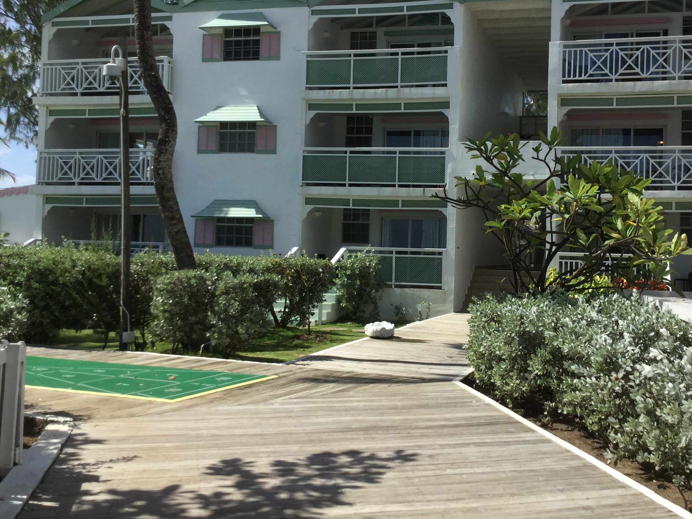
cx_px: 435
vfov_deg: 35.0
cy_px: 207
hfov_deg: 45.4
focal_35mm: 41
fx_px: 820
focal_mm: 3.3
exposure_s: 1/1274
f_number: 2.4
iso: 25
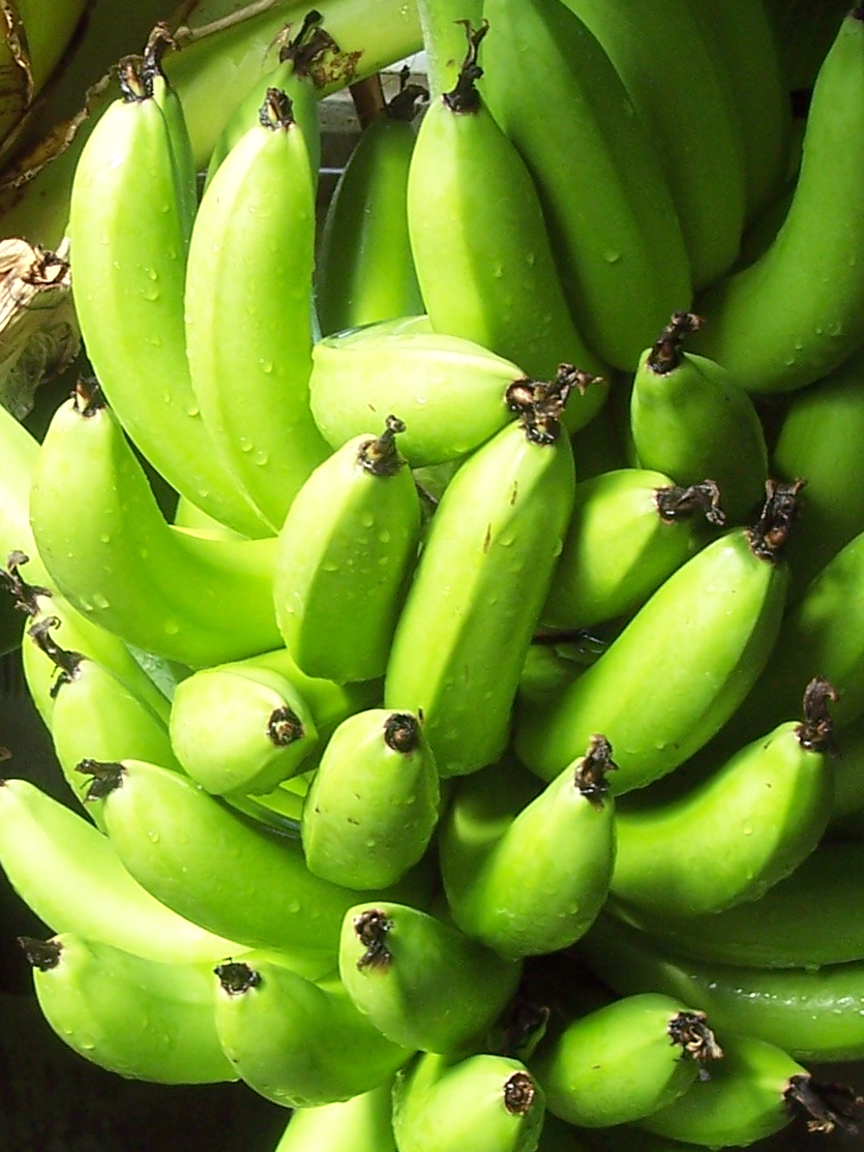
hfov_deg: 14.8
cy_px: 400
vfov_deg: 19.6
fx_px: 3329
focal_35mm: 100
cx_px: 314
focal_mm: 8
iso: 100
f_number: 3.4
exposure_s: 1/125
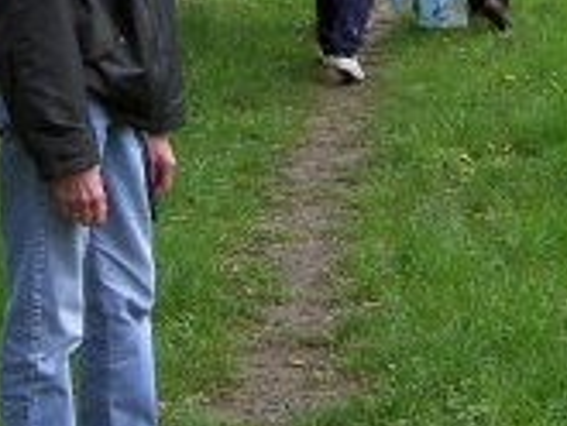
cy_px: -151
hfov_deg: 14.9
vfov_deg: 10.9
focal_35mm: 132
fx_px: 2164
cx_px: 402
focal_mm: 5.6
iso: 50
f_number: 4.7
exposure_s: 1/100
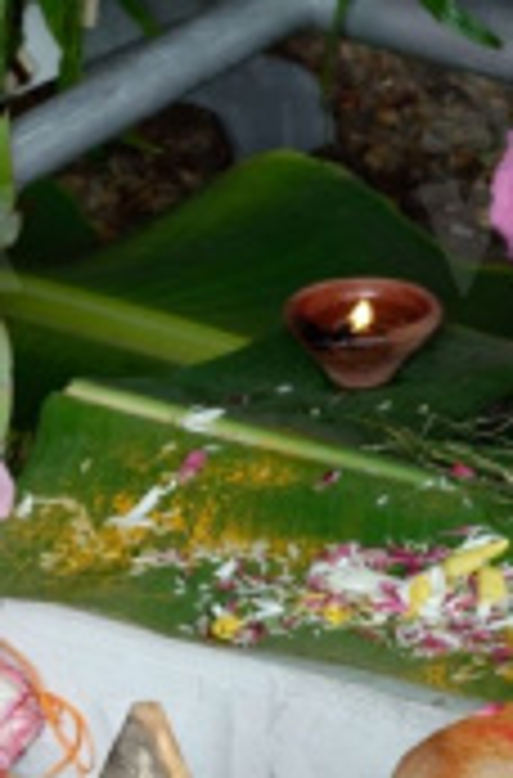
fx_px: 7865
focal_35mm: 365
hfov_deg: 3.7
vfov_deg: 5.7
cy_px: 342
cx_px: 209
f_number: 5.6
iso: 400
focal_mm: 70
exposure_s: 1/125
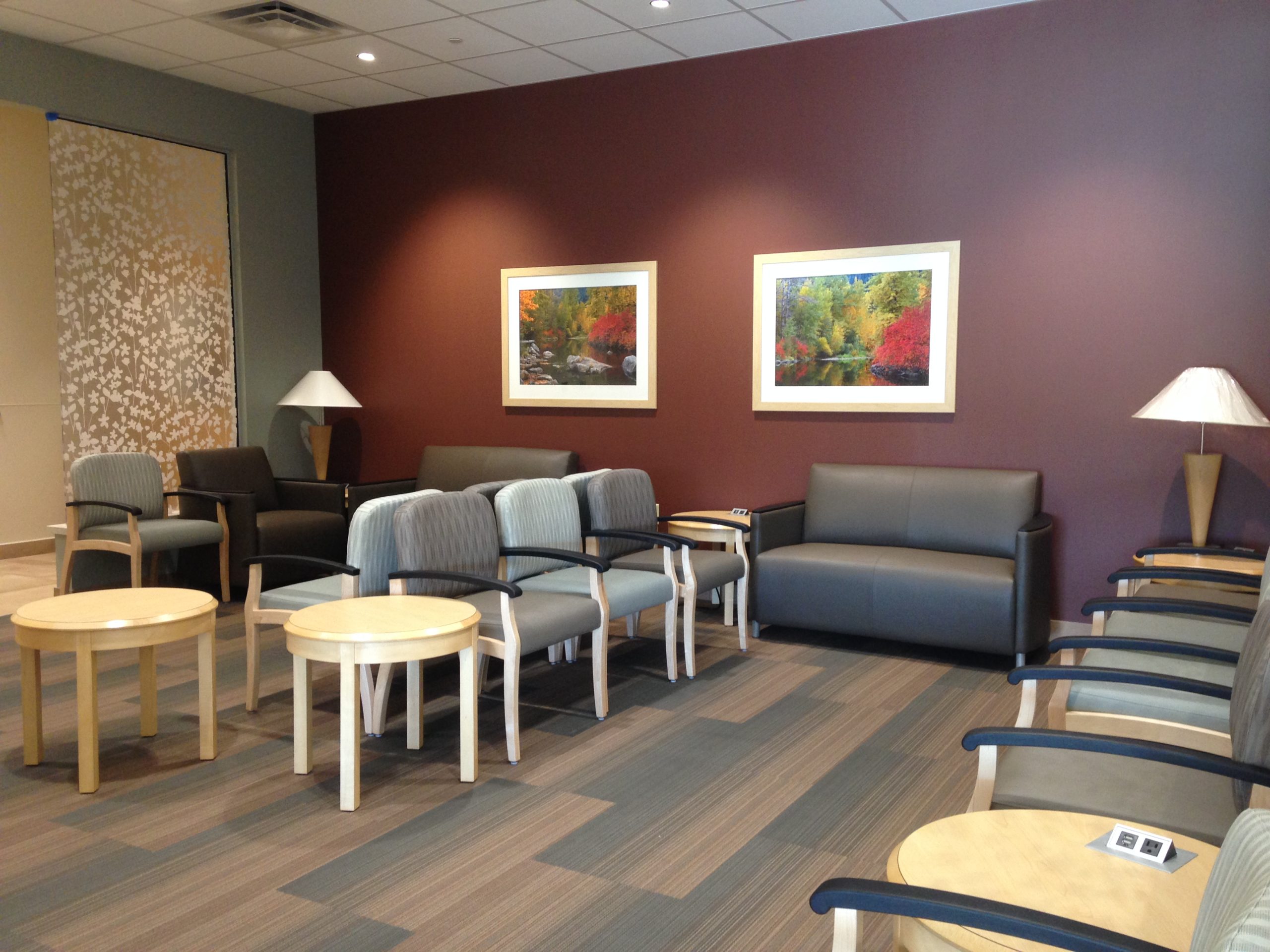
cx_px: 635
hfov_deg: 55.4
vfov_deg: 42.9
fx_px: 1211
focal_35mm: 33
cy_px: 476
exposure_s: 1/20
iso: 125
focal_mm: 4.12
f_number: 2.4
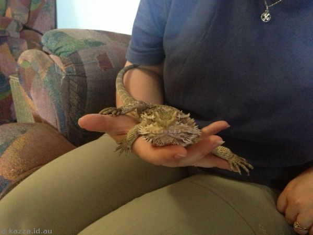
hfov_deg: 55.4
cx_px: 156
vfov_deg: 42.9
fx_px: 298
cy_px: 118
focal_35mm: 33
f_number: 2.4
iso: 800
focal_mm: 4.13
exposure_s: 1/15
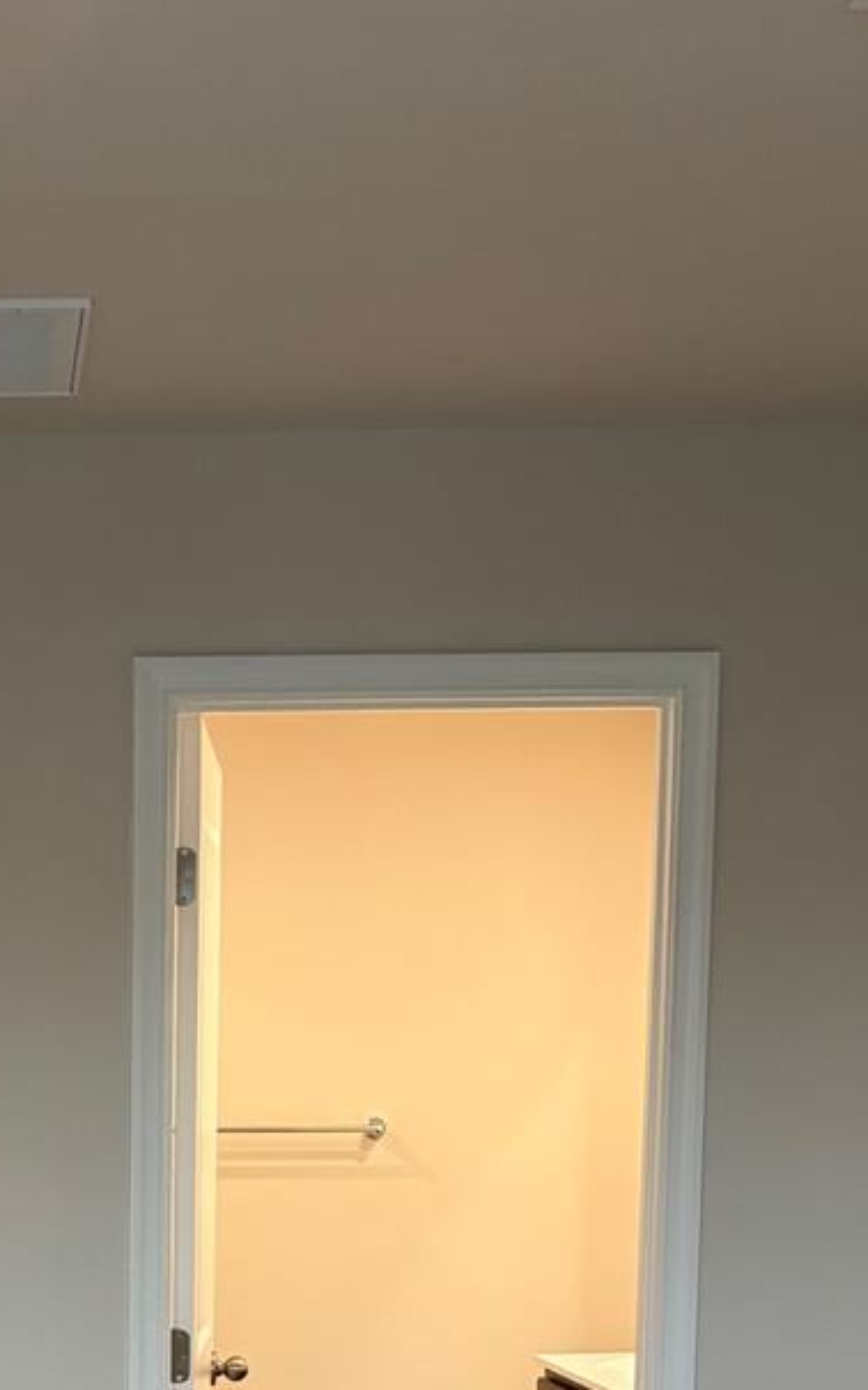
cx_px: -64
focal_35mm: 70
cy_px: 1466
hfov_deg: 18.0
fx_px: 2650
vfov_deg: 27.3
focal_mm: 5.96
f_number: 1.6
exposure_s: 1/60
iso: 100
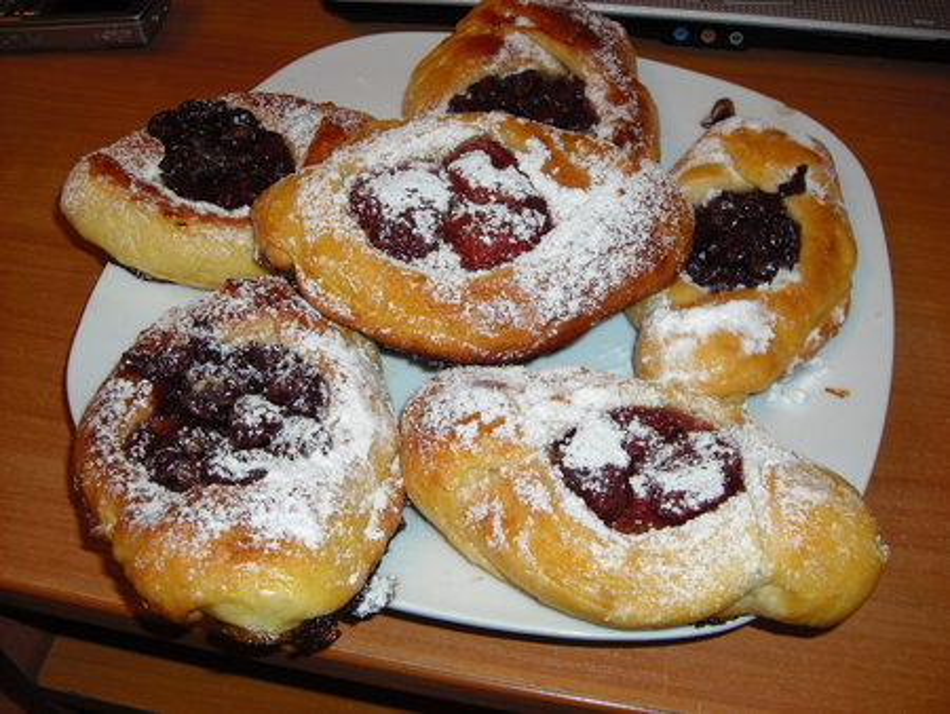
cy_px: 357
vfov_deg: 38.7
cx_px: 475
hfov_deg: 50.1
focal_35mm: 37
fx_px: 1016
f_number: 2.7
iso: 100
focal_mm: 6.2
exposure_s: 1/60
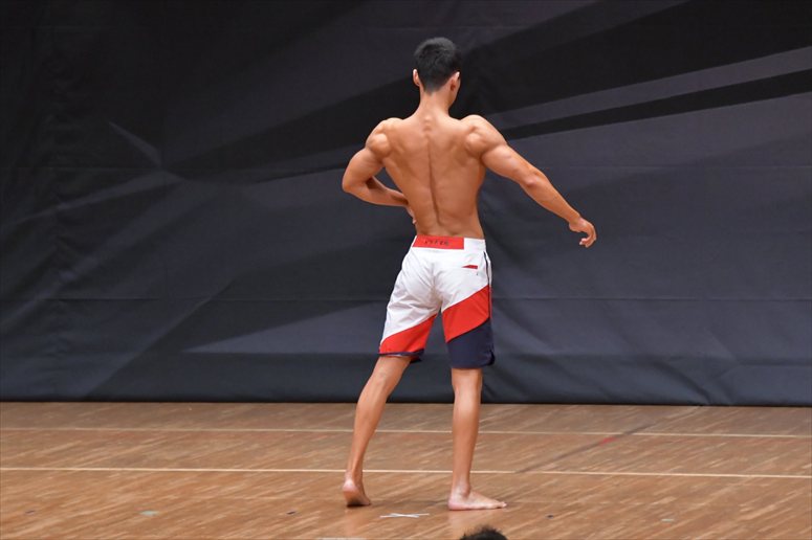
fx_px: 6425
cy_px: 270
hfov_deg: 7.2
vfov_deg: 4.8
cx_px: 406
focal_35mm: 285
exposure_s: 1/400
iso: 6400
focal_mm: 190
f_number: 5.6
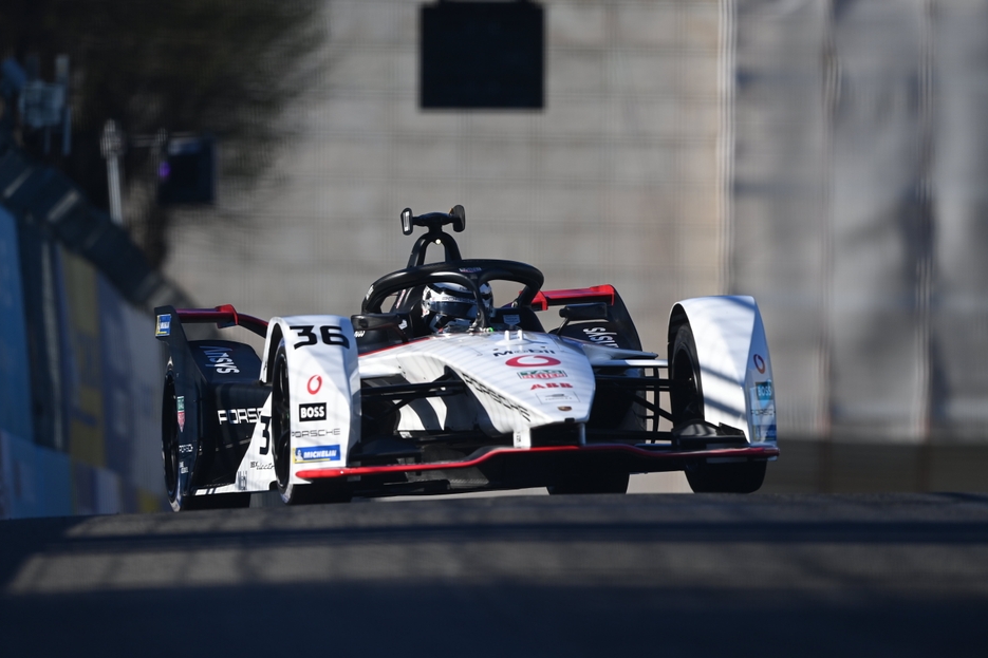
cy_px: 325
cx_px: 500
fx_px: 11743
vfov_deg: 3.2
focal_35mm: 428
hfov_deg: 4.8
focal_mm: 400
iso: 200
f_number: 4
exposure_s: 1/2000
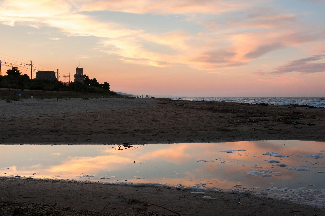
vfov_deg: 33.4
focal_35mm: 40
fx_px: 361
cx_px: 162
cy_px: 108
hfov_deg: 48.5
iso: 1000
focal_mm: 40
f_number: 22
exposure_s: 1/30
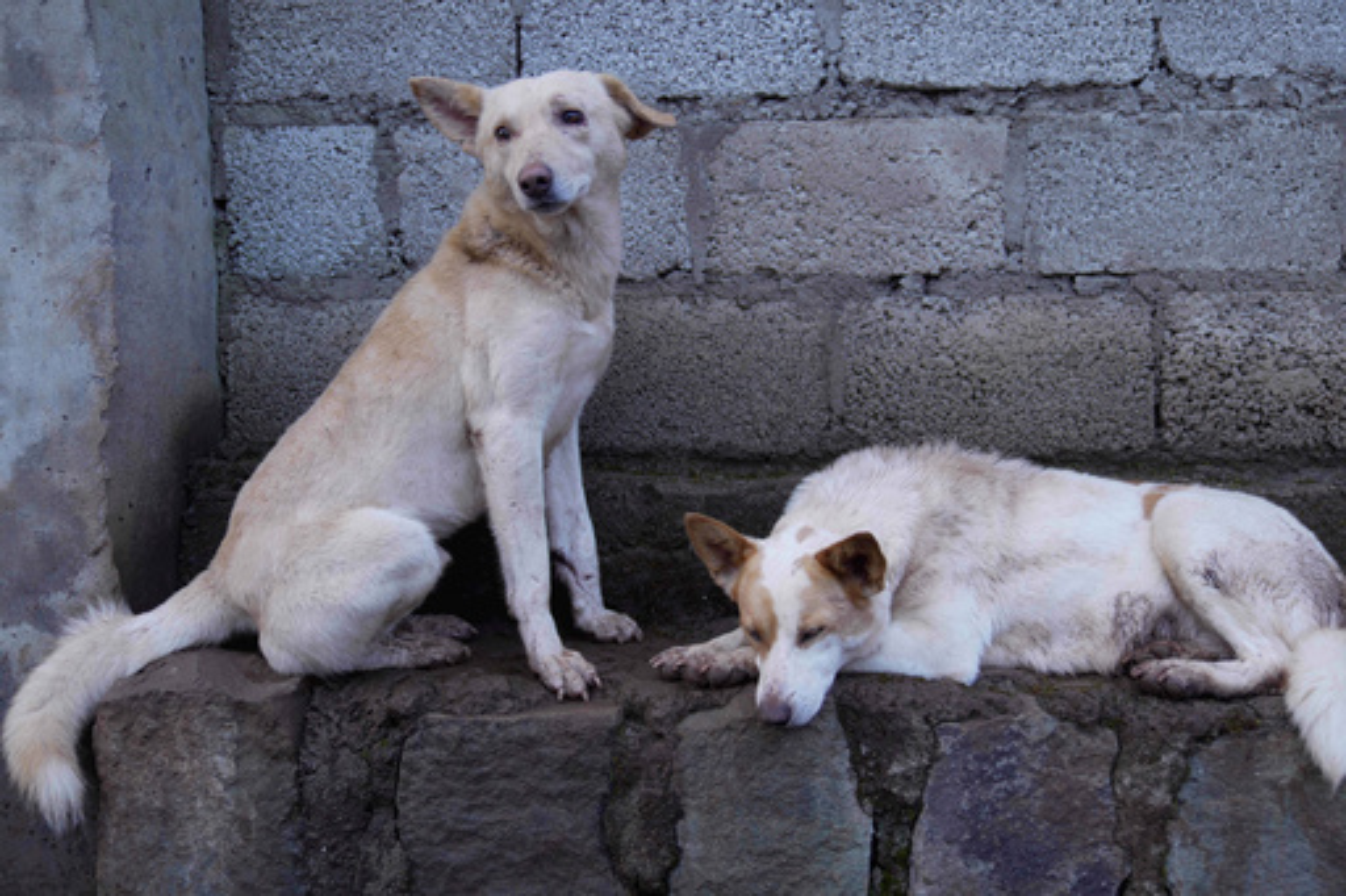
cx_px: 673
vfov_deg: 41.1
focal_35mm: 32
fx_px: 1196
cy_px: 448
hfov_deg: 58.7
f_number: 2.8
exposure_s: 1/160
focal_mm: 32
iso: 320
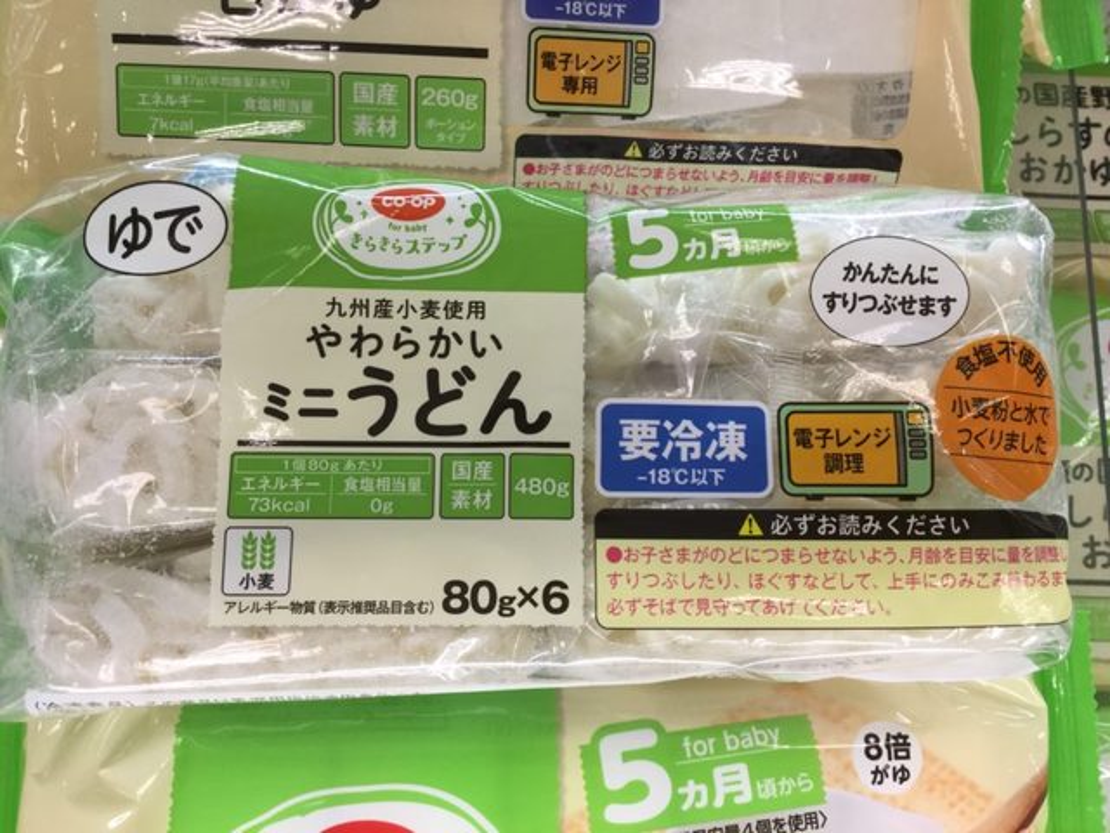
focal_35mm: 31
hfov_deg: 58.4
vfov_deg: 45.4
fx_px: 994
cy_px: 416
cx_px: 555
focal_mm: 3.3
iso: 32
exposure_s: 1/40
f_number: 2.4
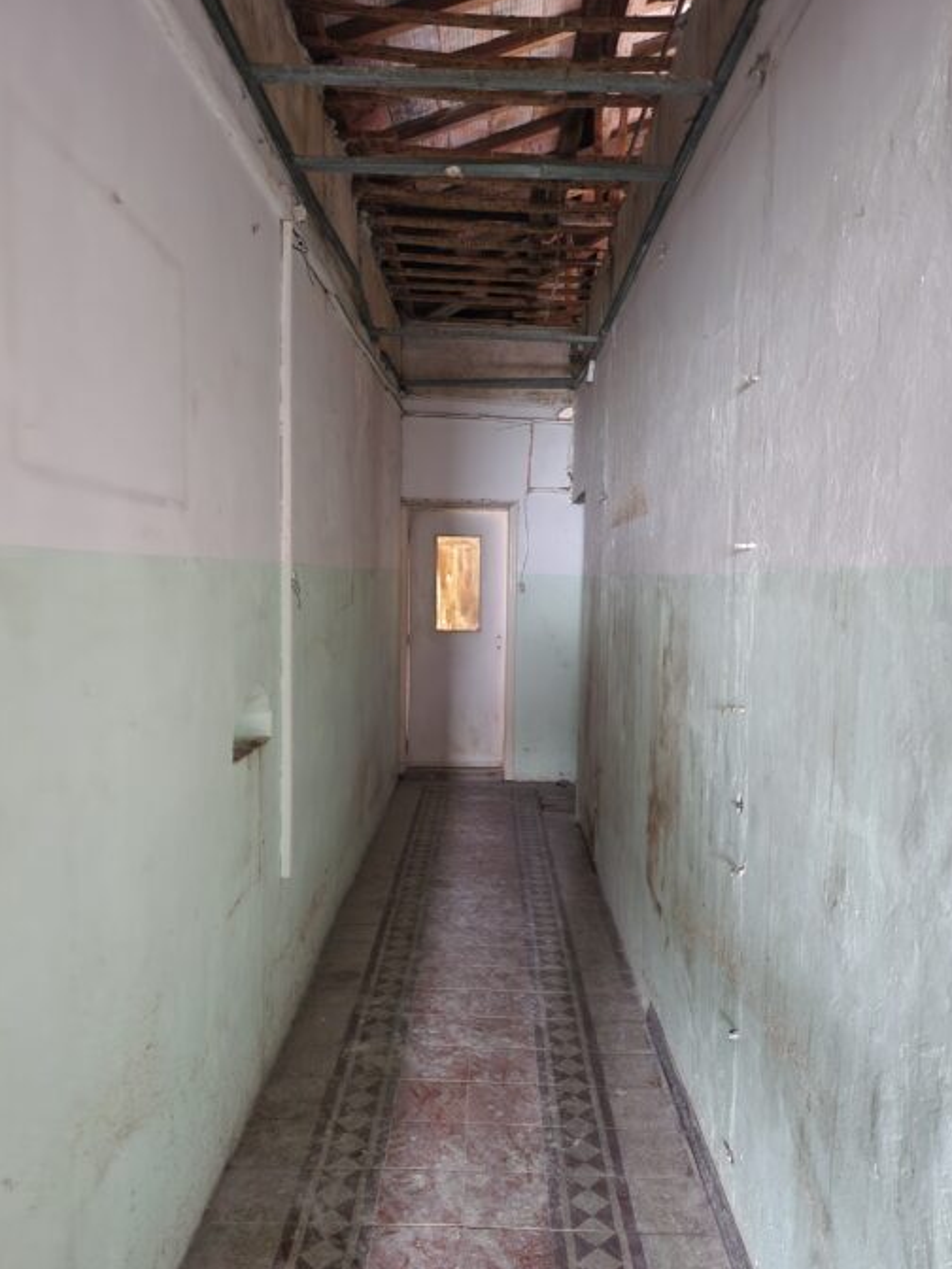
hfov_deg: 54.9
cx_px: 488
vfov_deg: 69.4
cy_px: 631
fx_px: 917
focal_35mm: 25
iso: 640
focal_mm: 5
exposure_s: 1/10
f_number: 1.8
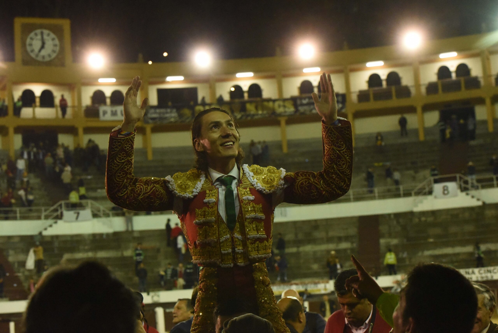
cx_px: 249
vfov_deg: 19.5
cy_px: 166
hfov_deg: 28.8
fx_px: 969
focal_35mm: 70
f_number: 5.6
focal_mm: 70
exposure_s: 1/640
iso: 12800
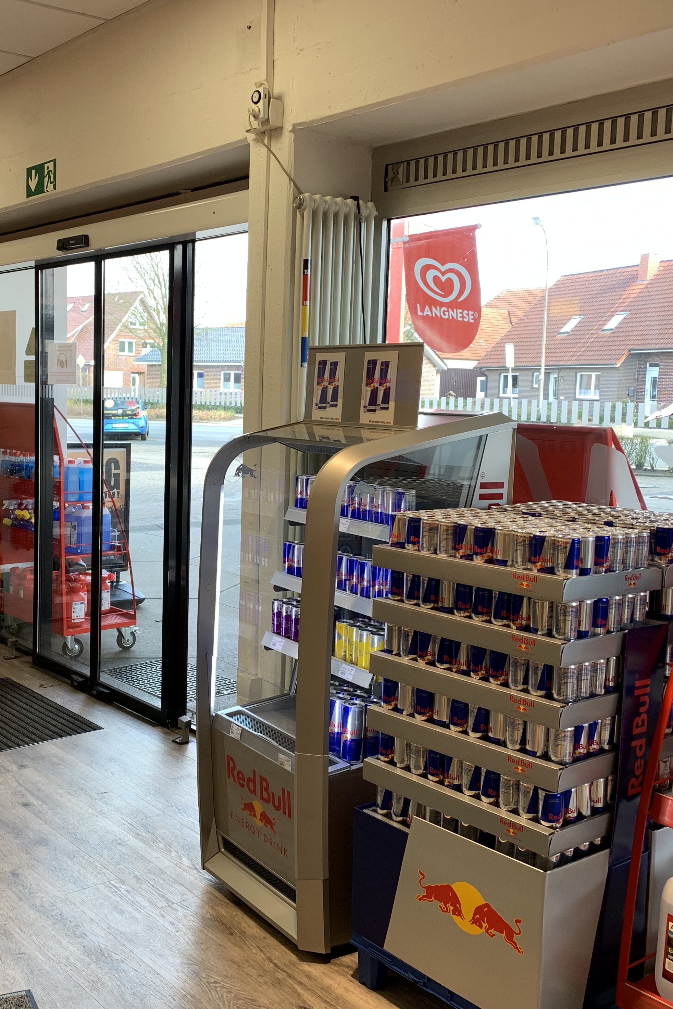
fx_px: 1037
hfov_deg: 35.4
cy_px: 501
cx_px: 191
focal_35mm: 37
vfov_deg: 51.9
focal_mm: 4.25
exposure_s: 1/100
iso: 40
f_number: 1.8
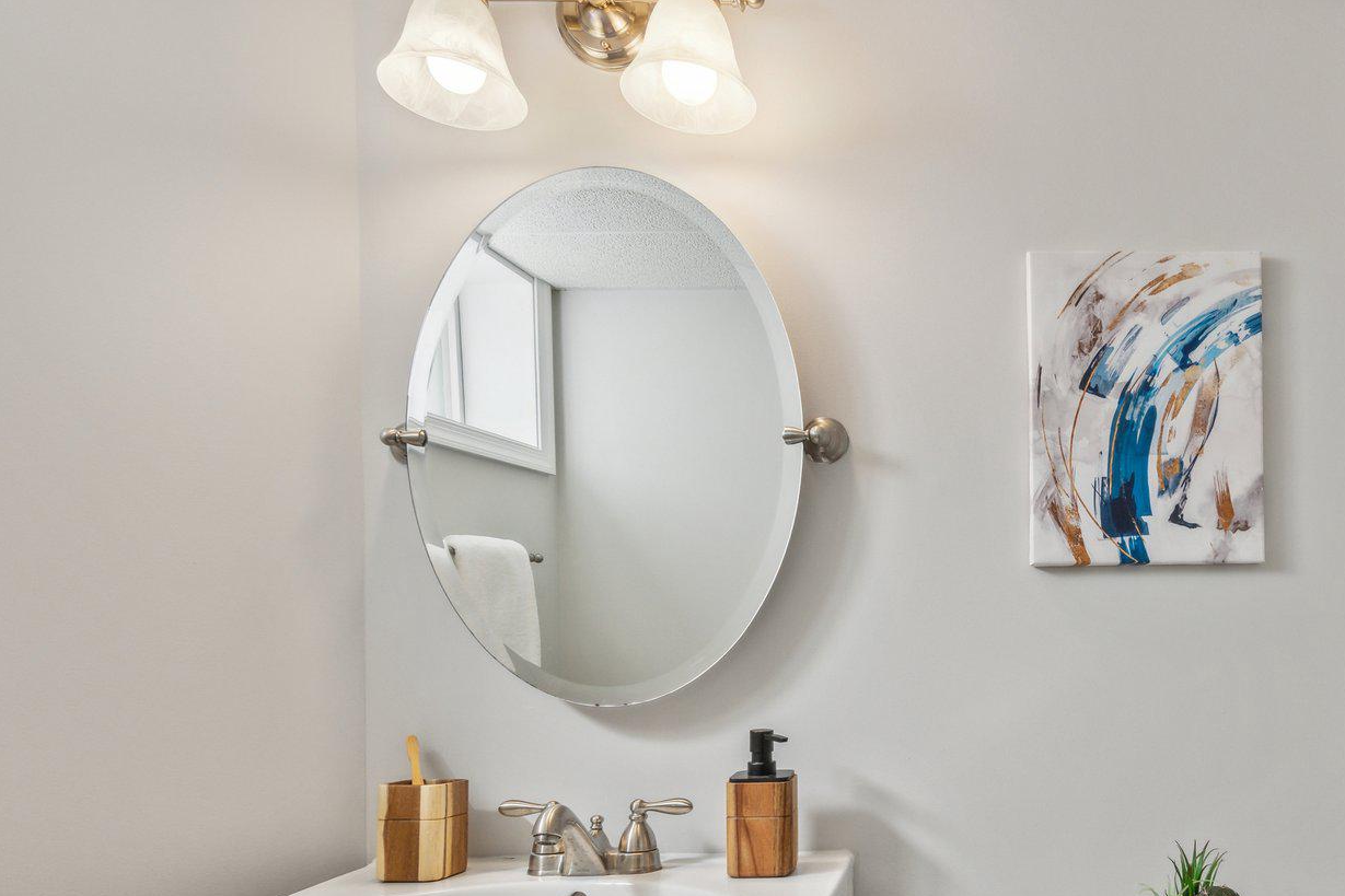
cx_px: 1011
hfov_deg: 65.4
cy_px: 639
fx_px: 965
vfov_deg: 48.4
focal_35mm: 26
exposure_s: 1/125
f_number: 7.1
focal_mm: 15.5
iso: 400
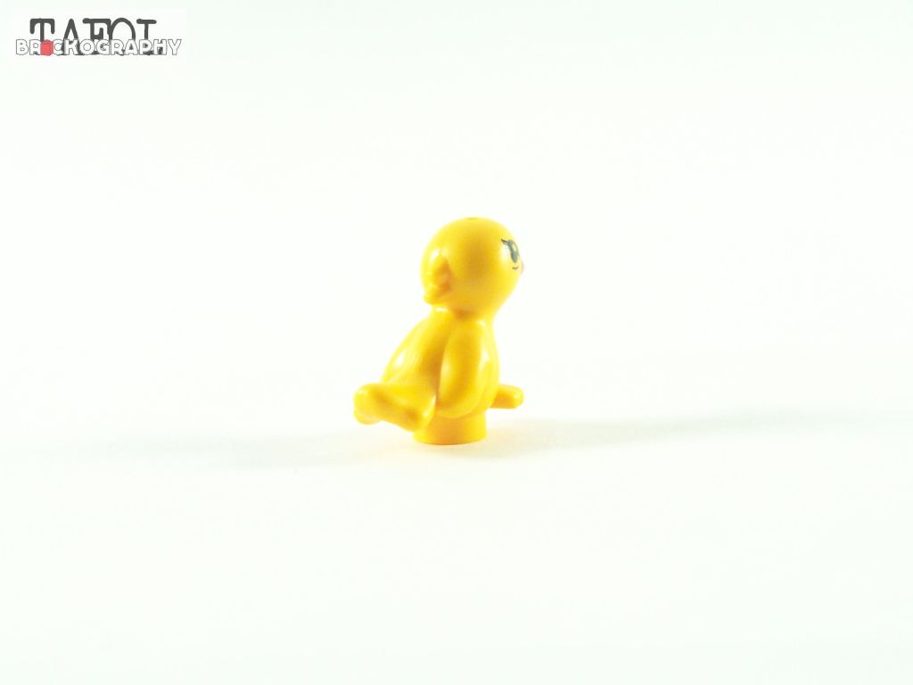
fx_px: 2479
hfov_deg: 20.9
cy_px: 342
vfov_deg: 15.7
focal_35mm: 94
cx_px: 456
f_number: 4
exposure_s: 1/60
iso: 400
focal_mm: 15.6
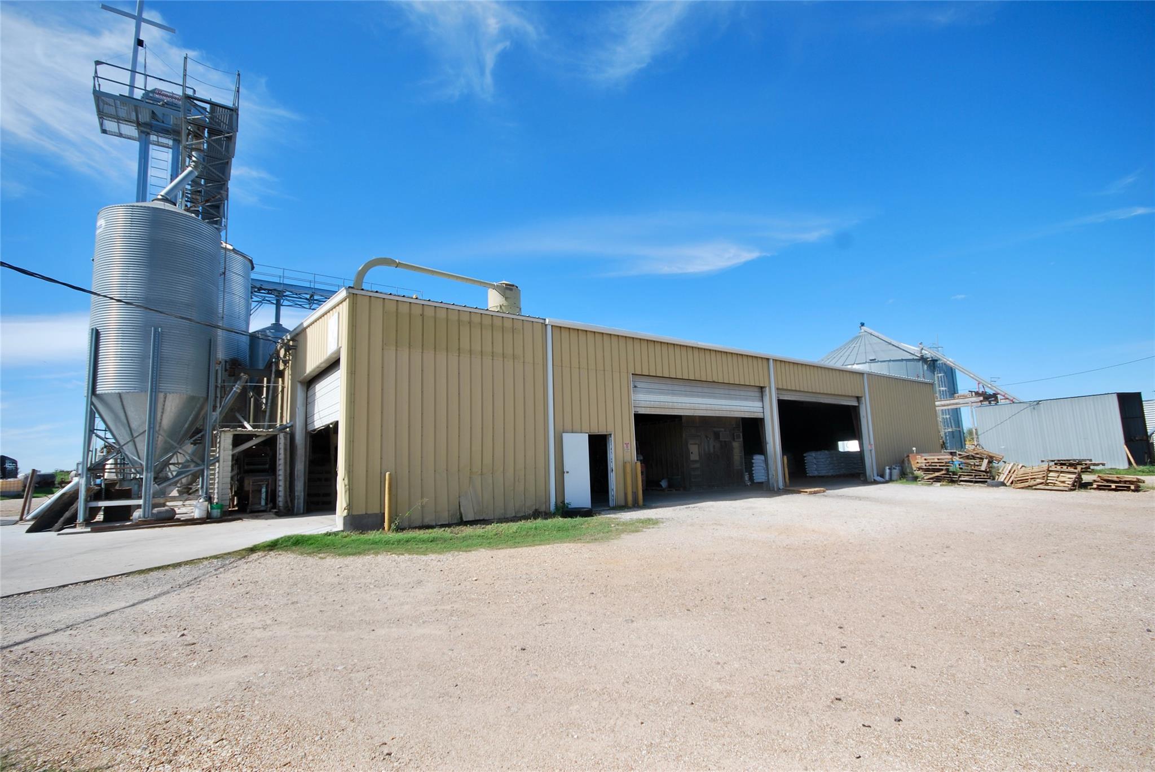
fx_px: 530
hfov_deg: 94.9
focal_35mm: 16
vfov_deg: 72.2
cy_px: 386
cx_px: 578
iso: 100
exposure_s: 1/250
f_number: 8
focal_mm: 11
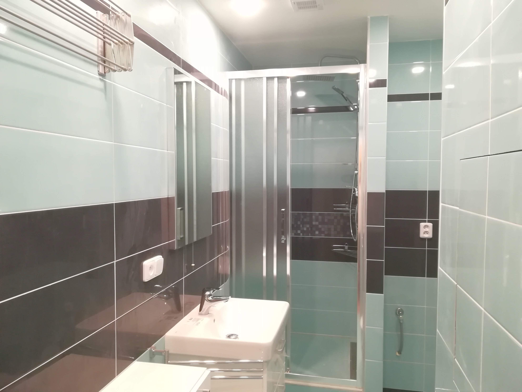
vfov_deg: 53.1
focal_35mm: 26
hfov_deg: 67.3
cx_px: 261
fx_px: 392
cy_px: 196
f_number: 2.2
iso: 320
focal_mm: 3.83
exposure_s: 1/25
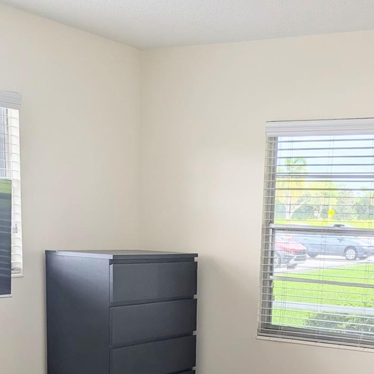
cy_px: 377
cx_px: 241
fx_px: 758
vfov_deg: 26.2
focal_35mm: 62
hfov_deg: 27.6
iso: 47
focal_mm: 6.81
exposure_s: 1/219
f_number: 1.85
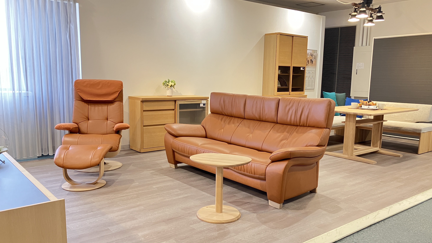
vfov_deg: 37.7
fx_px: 355
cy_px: 138
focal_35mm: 31
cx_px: 214
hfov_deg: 62.6
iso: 320
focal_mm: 3.99
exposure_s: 1/50
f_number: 1.8
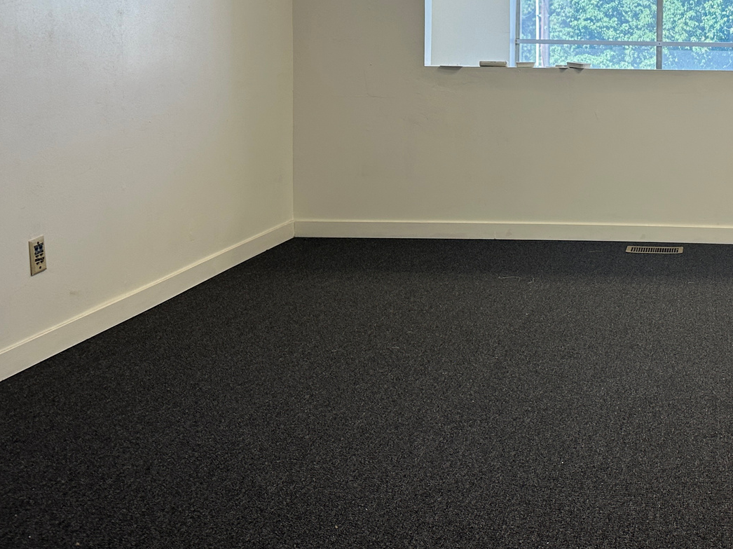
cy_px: 104
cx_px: 670
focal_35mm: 47
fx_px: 995
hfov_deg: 37.6
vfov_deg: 30.1
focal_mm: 6.86
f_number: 1.78
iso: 80
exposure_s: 1/120
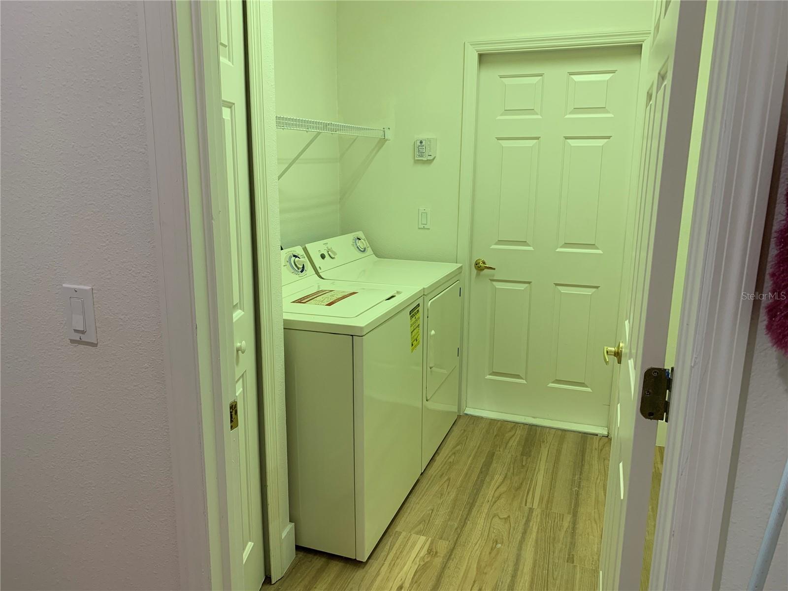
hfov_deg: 67.3
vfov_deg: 53.1
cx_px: 394
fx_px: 592
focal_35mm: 26
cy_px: 296
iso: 80
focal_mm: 4.25
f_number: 1.8
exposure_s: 1/60
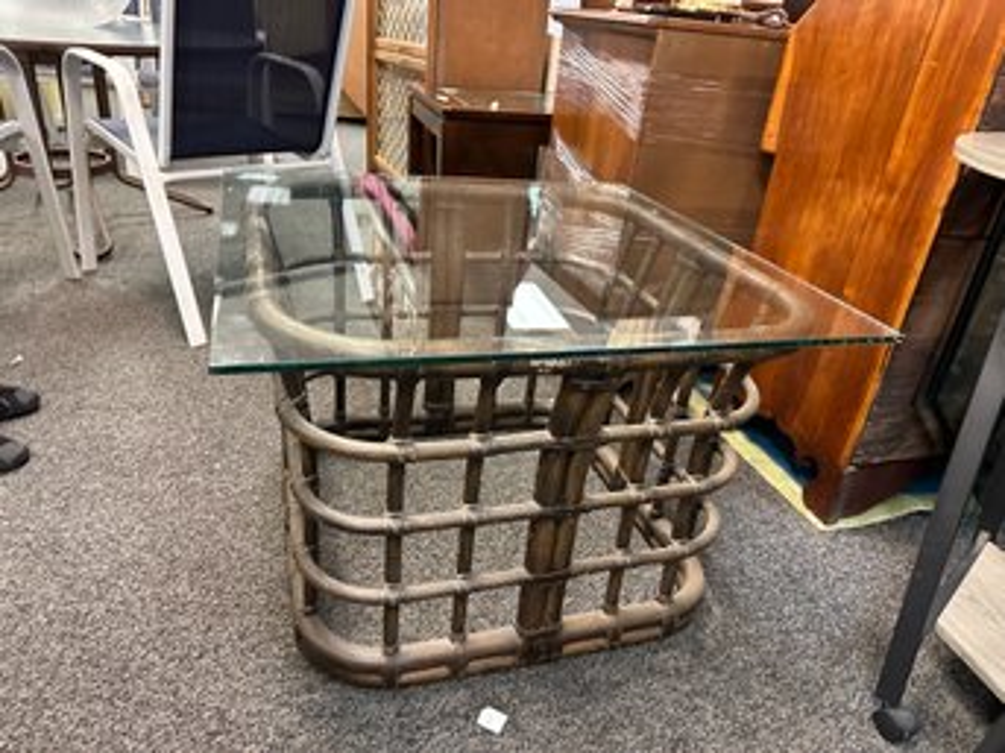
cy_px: 376
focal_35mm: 24
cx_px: 502
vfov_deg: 56.8
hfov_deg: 71.6
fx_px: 697
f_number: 1.78
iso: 800
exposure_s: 1/60
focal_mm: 6.86
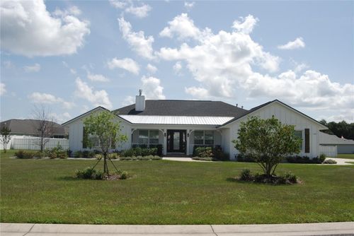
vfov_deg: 43.7
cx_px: 177
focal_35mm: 30
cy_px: 118
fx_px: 295
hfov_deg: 61.9
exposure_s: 1/320
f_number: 9
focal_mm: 20
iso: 100
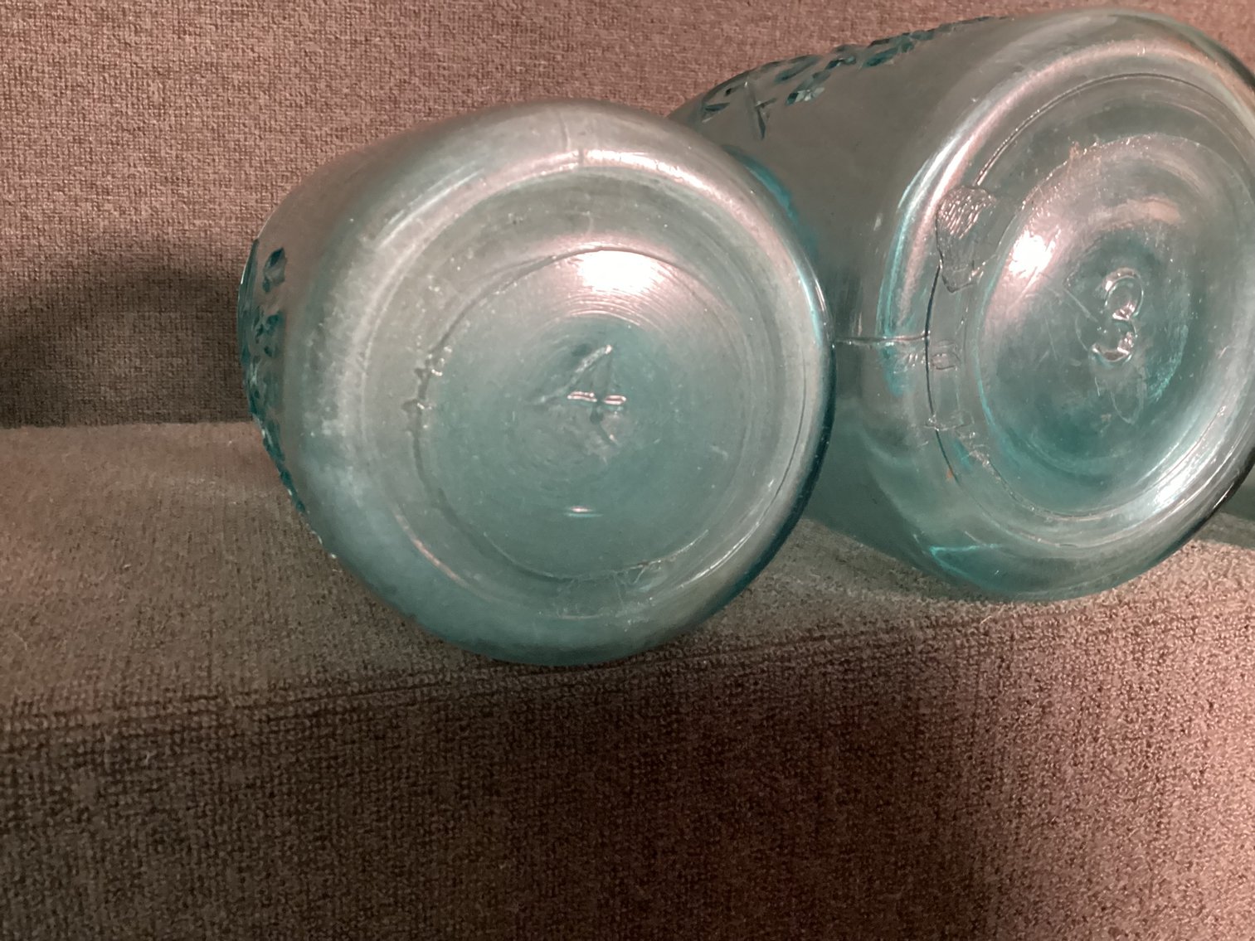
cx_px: 628
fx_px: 1124
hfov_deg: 58.3
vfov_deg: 45.4
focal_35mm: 31
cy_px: 470
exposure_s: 1/30
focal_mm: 3.3
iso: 640
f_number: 2.4
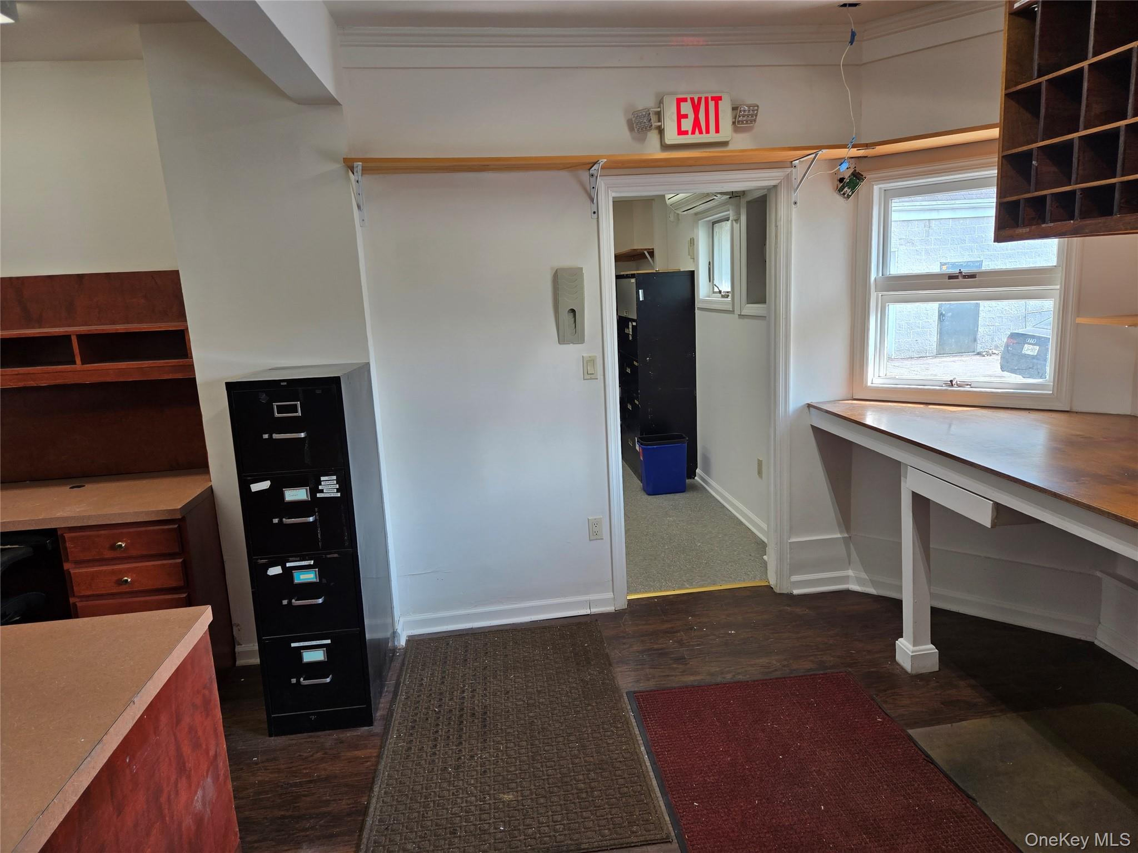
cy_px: 426
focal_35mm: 23
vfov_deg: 58.9
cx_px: 569
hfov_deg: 73.9
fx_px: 756
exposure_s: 1/120
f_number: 1.8
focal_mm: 5.4
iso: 40
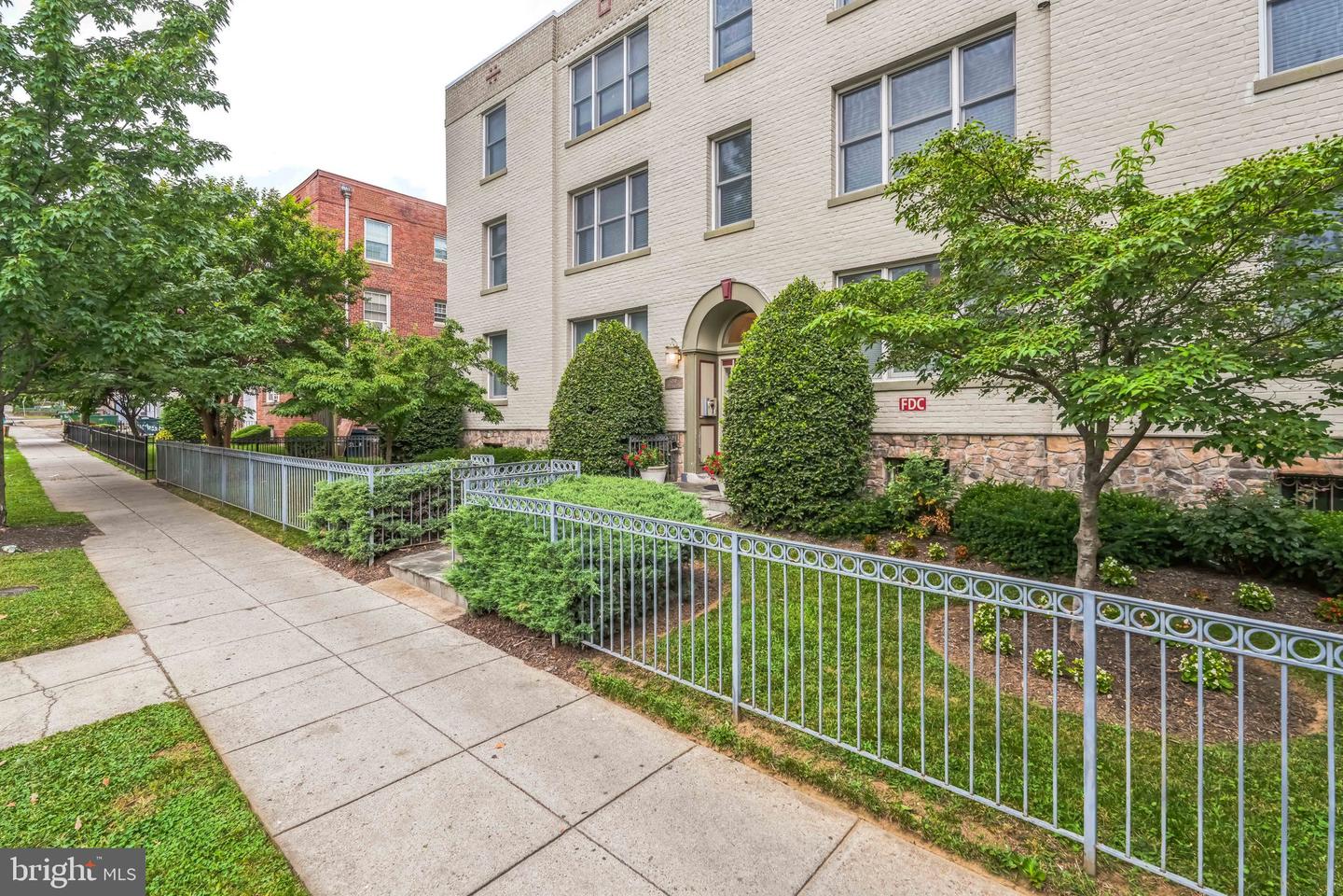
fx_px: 597
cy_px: 448
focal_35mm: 16
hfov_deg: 96.7
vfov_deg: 73.7
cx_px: 672
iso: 100
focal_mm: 16
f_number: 5
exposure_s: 1/50
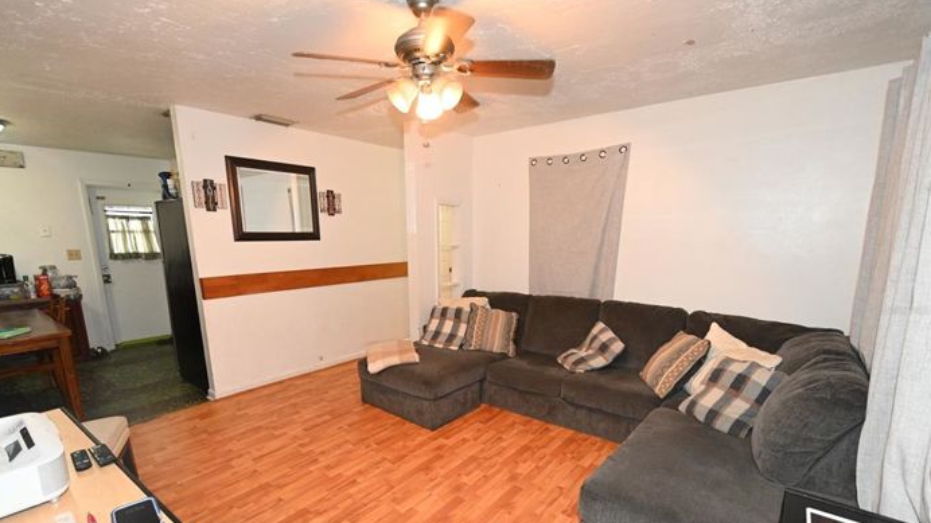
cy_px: 310
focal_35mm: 16
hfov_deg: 99.4
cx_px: 458
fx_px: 395
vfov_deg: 66.5
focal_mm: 10
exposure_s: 1/60
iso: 2800
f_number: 4
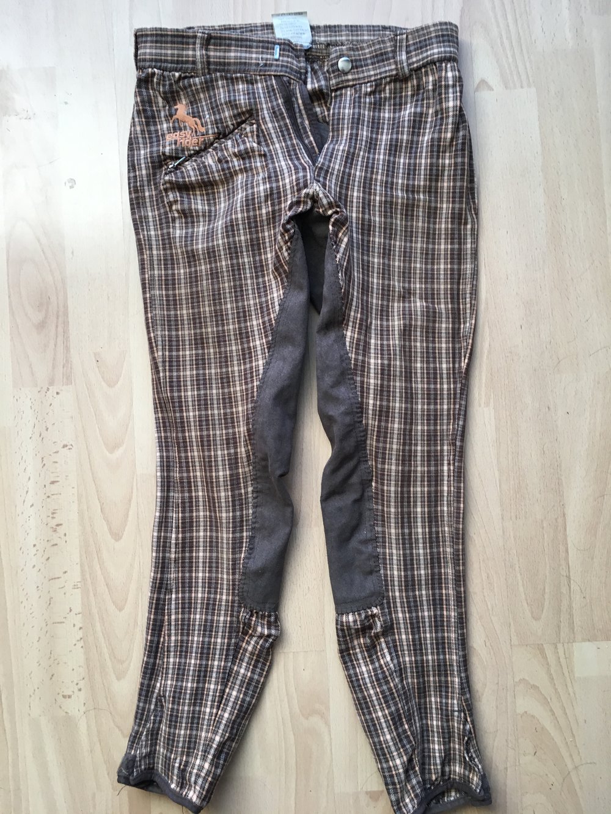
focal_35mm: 29
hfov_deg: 48.2
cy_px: 407
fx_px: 682
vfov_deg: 61.7
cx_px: 306
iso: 50
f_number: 2.2
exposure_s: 1/33
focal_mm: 4.15
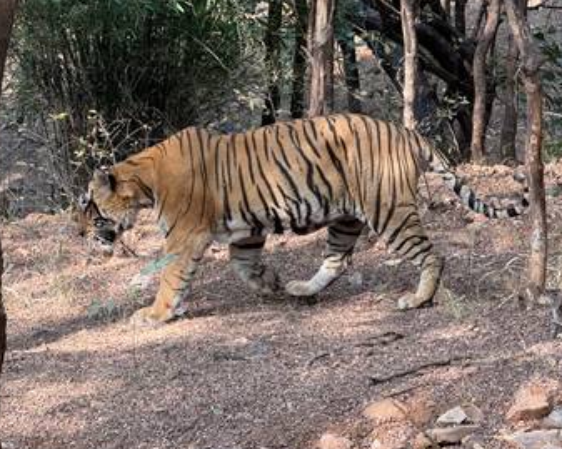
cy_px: 207
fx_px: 2775
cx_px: 300
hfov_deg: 11.6
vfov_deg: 9.2
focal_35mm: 167
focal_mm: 15.66
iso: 80
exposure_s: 1/99
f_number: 2.8
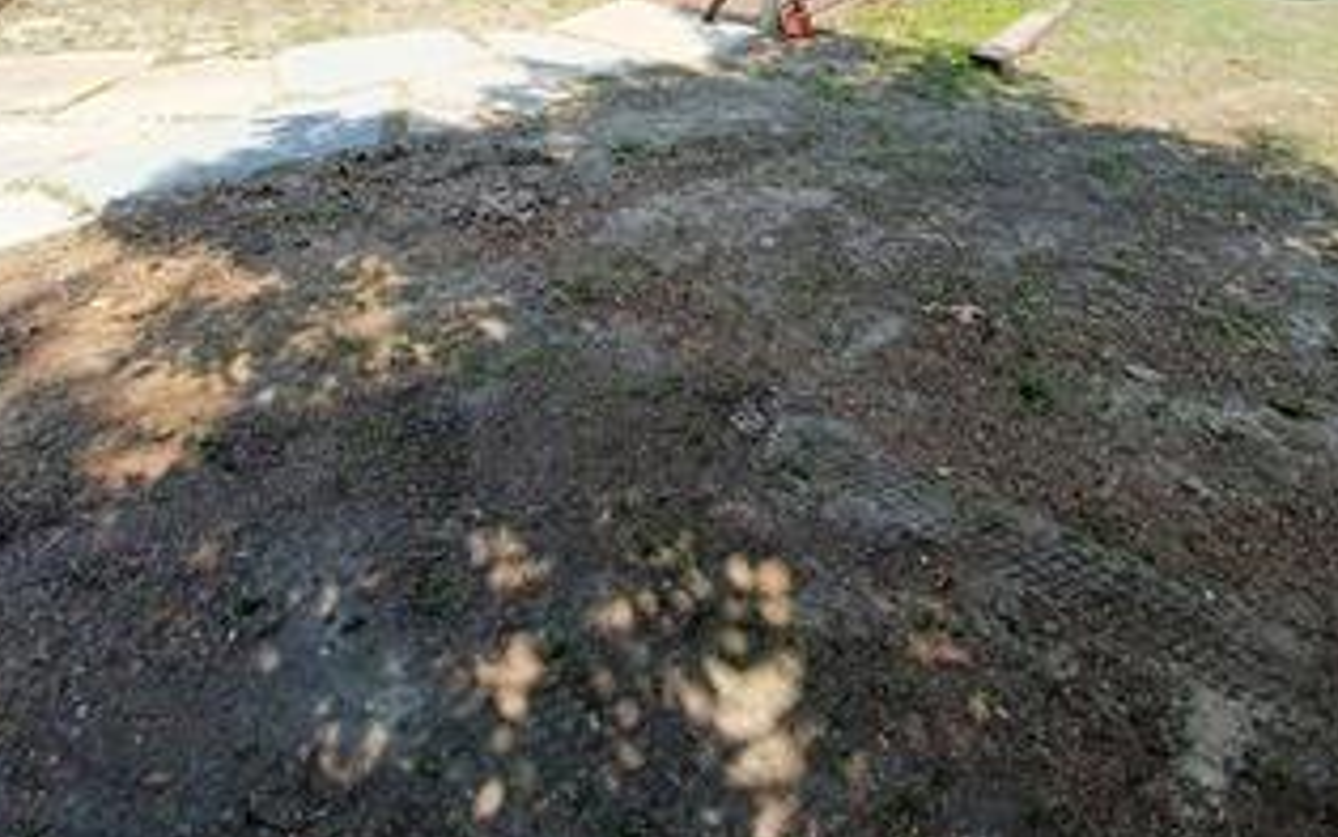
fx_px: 766
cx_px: 629
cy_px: 8
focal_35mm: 21
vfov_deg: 47.9
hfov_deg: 82.2
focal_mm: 1.42
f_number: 2.2
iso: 40
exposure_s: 1/346
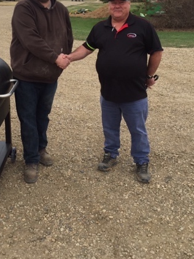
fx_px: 329
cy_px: 76
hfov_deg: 32.3
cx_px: 50
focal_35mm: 44
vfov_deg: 42.1
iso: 32
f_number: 2.2
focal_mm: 4.15
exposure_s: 1/989
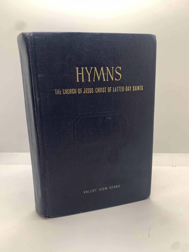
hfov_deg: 53.1
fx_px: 189
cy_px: 126
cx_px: 94
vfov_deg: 67.3
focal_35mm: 26
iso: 25
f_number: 1.8
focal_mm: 4.25
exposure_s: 1/120
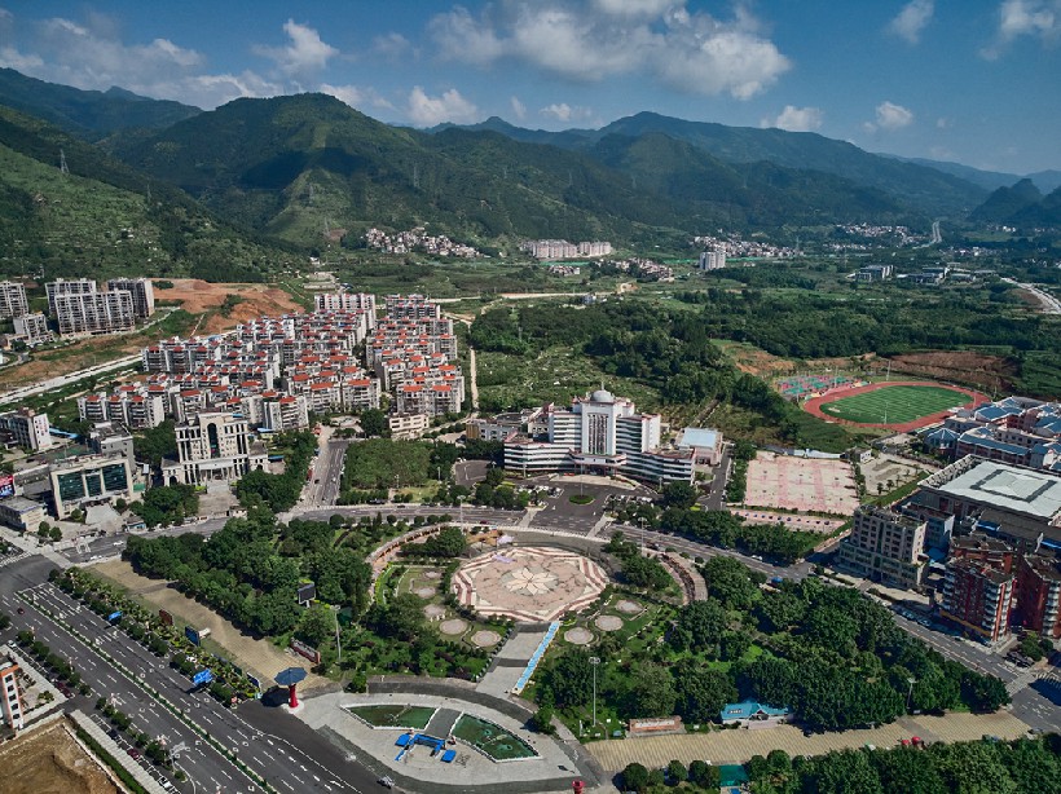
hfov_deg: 71.6
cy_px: 397
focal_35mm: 24
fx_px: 735
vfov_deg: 56.8
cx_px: 530
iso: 104
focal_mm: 4.5
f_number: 2.8
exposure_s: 1/1868
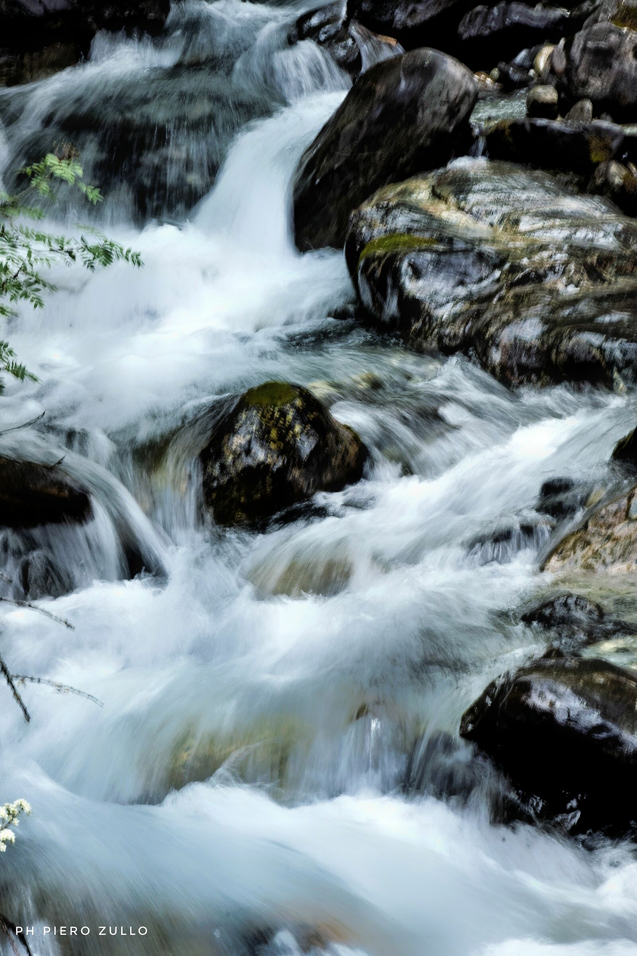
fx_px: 2986
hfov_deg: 12.2
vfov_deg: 18.2
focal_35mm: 112
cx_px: 318
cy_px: 478
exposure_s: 1/8
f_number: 25
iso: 100
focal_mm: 75
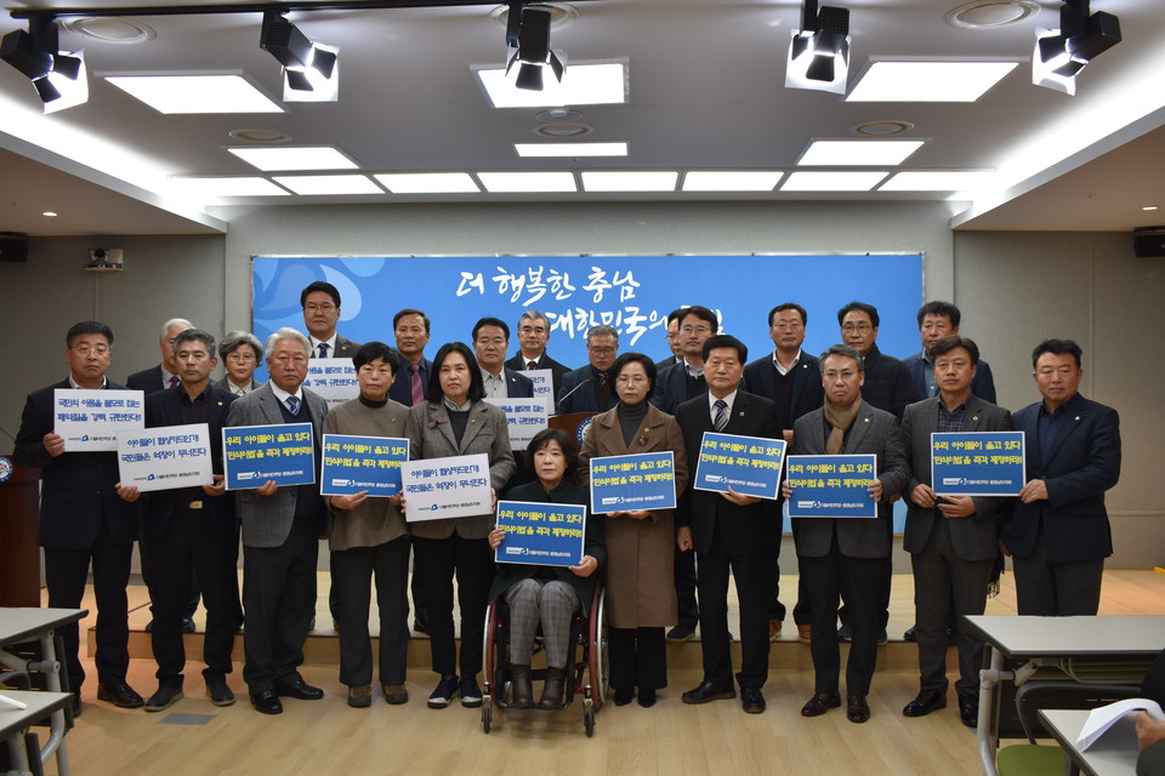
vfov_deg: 40.0
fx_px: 1068
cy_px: 388
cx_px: 582
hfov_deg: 57.2
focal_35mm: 33
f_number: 5.6
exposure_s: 1/125
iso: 400
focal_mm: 22
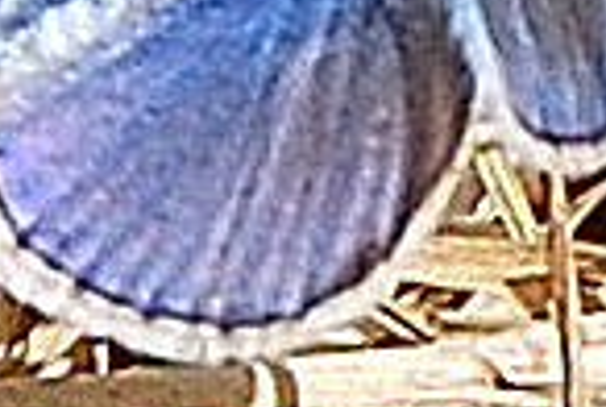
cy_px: -39
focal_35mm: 2099
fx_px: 35405
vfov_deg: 0.7
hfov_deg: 1.0
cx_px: 515
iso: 100
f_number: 8
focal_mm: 200
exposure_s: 1/320
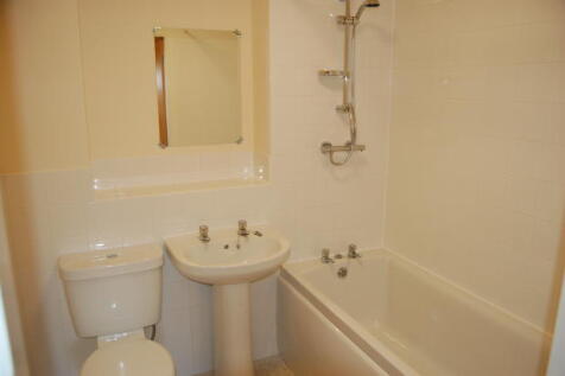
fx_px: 424
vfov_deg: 47.9
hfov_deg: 67.4
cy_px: 188
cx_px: 282
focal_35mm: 27
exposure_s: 1/80
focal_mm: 18
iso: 400
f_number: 3.5
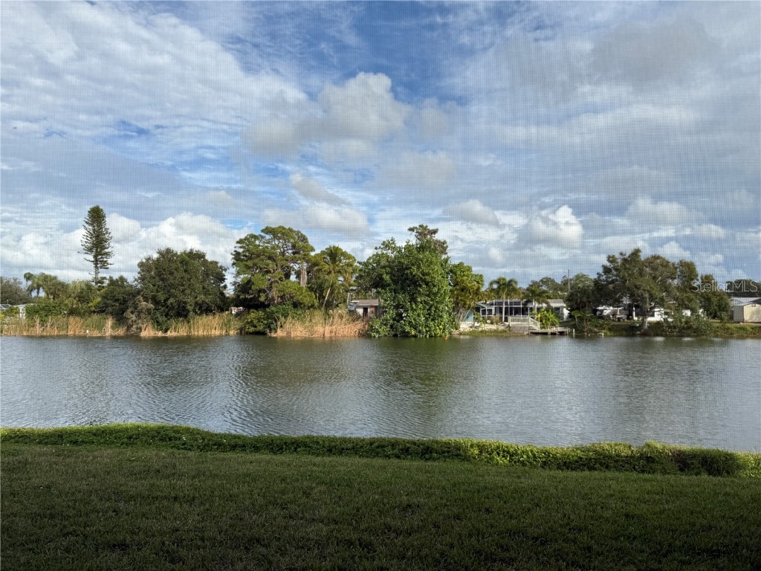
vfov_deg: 56.8
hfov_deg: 71.6
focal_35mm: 24
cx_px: 380
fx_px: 528
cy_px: 286
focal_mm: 6.76
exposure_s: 1/3425
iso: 80
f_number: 1.78
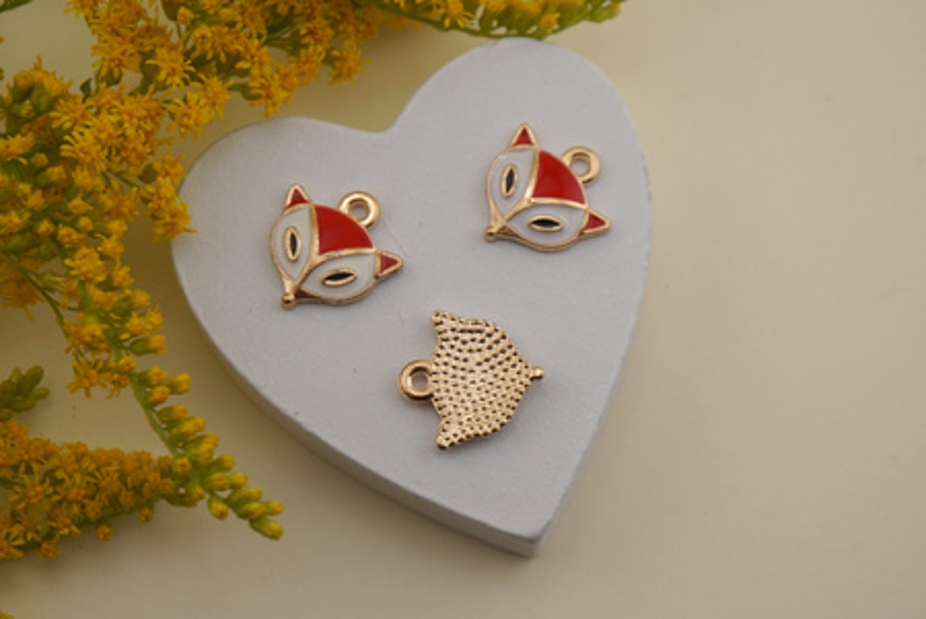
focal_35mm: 66
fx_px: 1699
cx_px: 463
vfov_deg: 20.7
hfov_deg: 30.5
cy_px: 310
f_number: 8
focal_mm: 44
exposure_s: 1/100
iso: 100
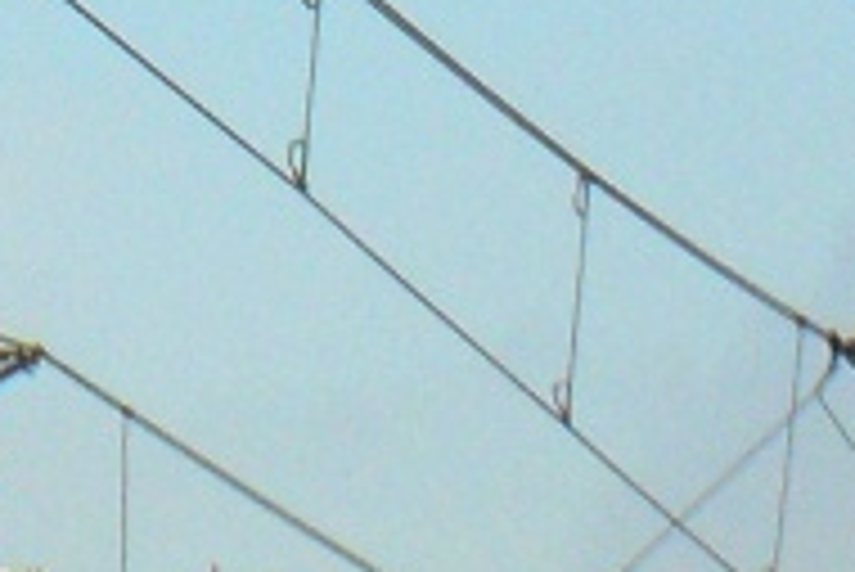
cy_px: 1167
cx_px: -734
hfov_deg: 5.1
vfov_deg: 3.4
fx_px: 9436
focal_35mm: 397
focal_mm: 10.5
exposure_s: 1/800
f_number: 3.7
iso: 100
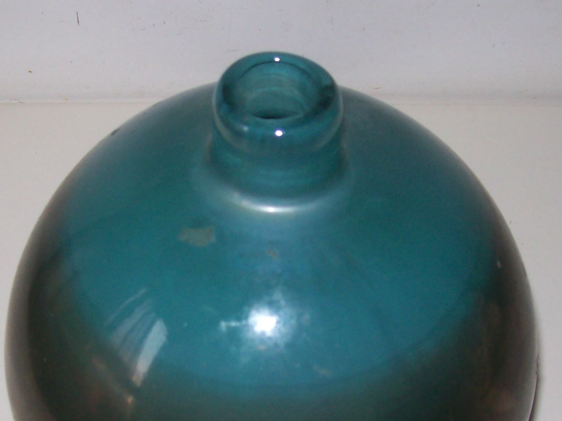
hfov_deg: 27.8
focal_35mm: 70
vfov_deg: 20.9
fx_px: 1136
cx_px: 254
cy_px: 275
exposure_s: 1/64
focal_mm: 6
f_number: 2.7
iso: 80
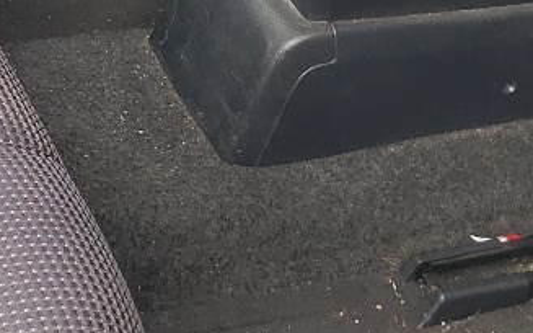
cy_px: -237
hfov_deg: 14.5
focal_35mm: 135
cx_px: -249
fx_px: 1960
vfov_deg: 9.3
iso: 50
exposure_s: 1/286
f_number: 1.5
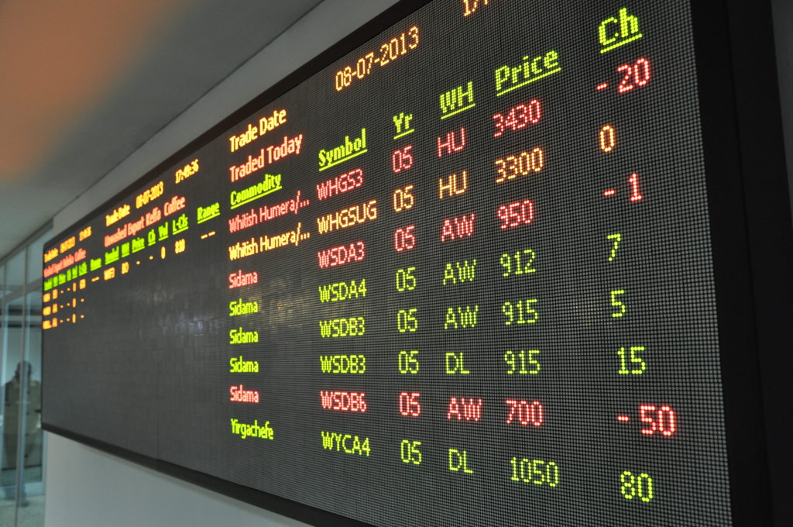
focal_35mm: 32
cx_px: 396
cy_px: 264
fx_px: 693
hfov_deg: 59.6
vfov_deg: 41.6
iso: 800
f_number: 3.8
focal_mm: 21
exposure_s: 1/15
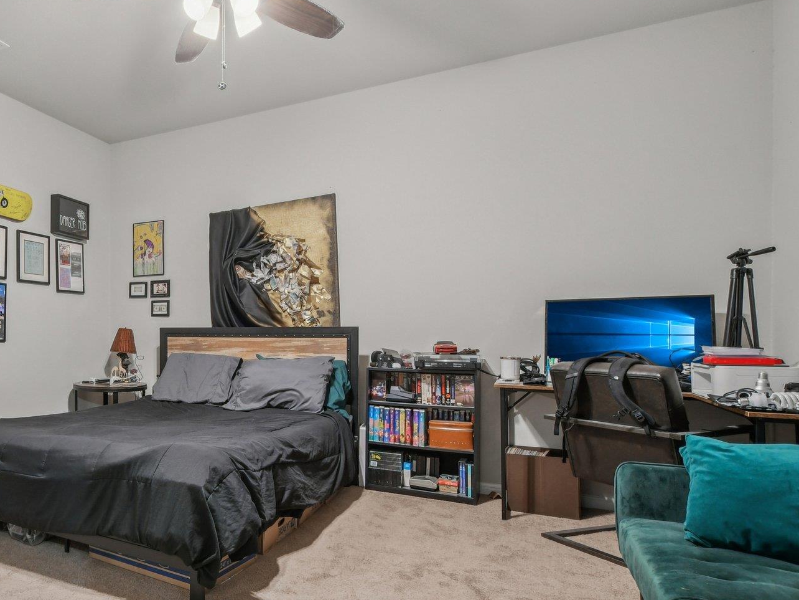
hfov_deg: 68.2
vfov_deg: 58.8
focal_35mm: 23
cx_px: 181
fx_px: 531
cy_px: 317
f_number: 8
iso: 400
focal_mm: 10
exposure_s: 1/4
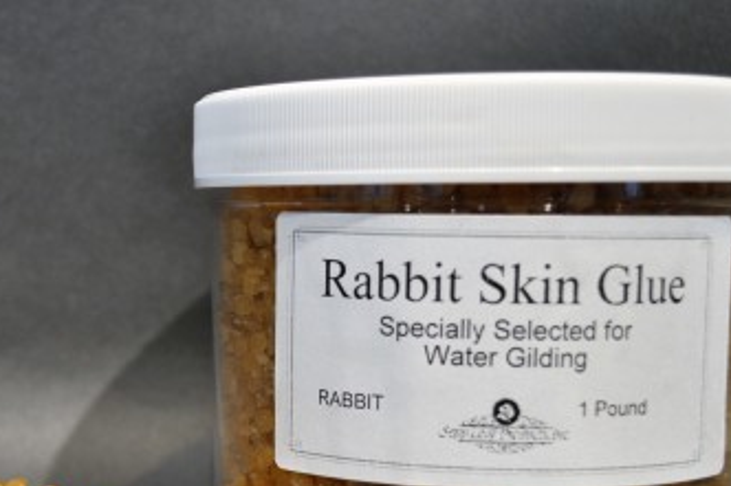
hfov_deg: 25.4
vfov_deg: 17.1
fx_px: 1601
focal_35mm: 79
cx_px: 189
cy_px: 385
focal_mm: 29
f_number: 4.5
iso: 360
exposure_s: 1/125
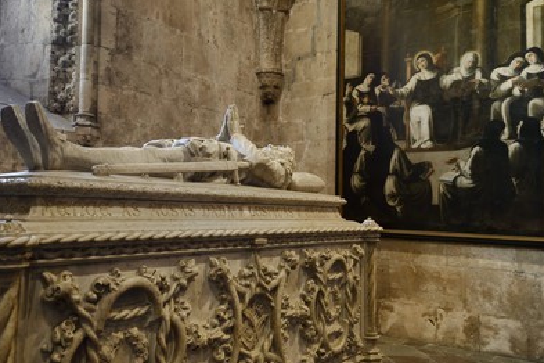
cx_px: 285
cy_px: 188
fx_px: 468
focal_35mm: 31
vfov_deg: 42.3
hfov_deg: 60.3
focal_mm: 29
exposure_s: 1/15
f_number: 4
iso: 1600
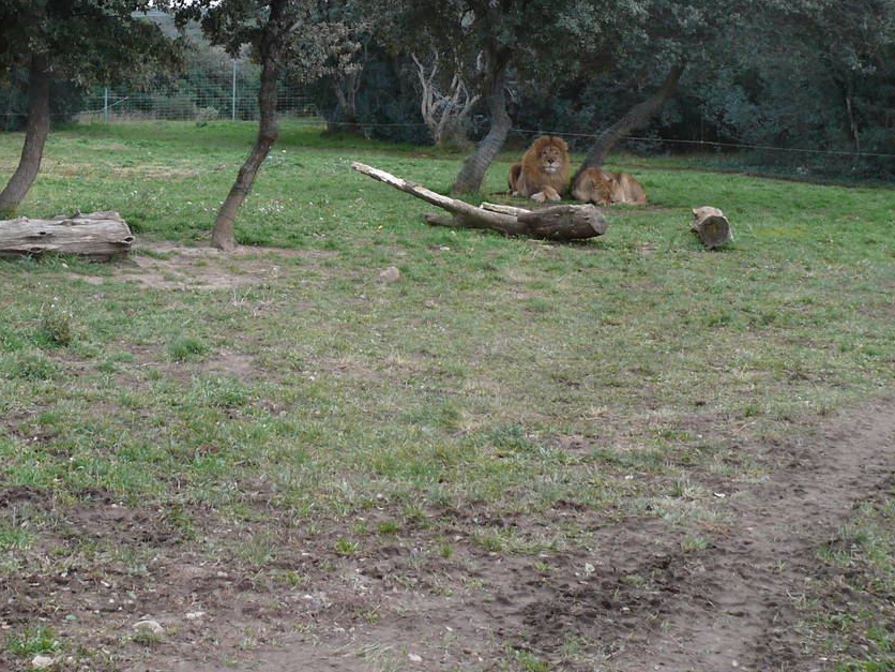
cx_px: 89
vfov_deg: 21.6
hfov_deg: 27.9
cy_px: 114
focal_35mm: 67
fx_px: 1732
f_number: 2.8
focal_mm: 7.4
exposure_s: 1/100
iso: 100
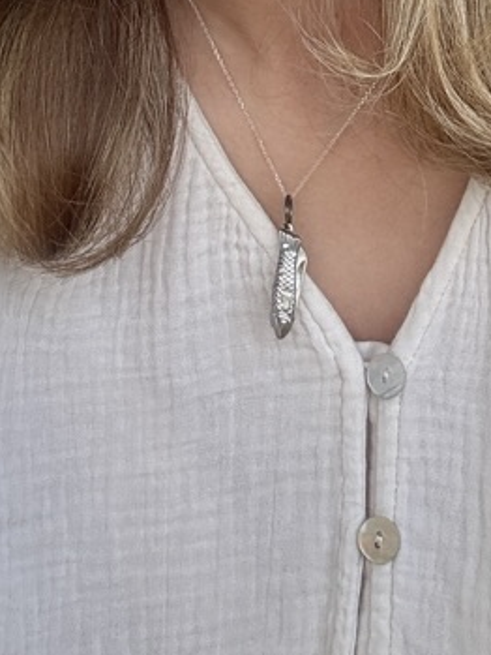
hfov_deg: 16.8
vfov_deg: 20.3
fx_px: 1663
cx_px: 266
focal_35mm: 88
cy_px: -203
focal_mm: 2.69
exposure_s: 1/347
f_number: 1.9
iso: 25
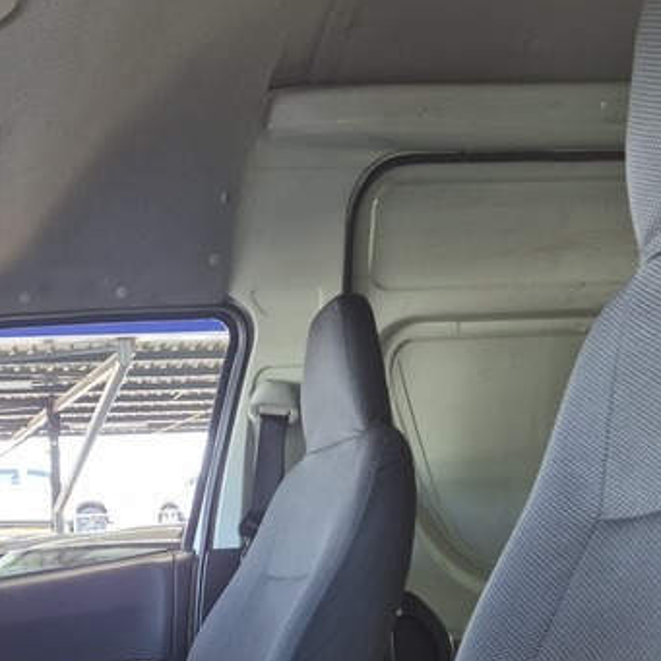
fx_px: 1318
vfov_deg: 26.8
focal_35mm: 61
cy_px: 647
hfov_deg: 27.3
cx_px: 89
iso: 125
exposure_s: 1/100
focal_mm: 5.4
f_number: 1.8
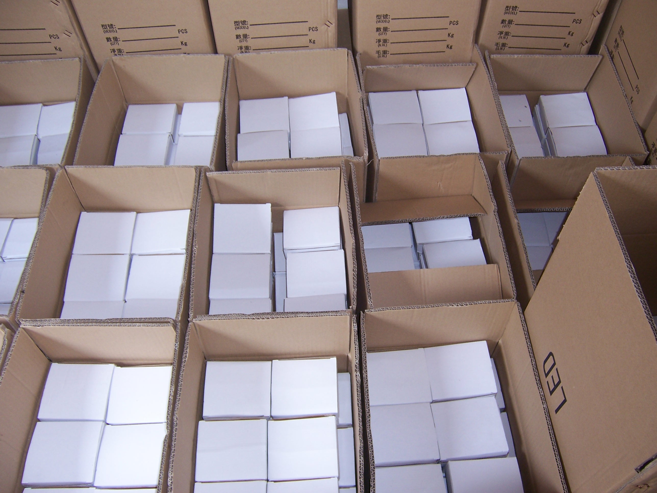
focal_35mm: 33
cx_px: 328
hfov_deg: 55.4
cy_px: 246
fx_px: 626
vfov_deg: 42.9
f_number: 2.8
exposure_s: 1/60
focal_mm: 5.5
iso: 80
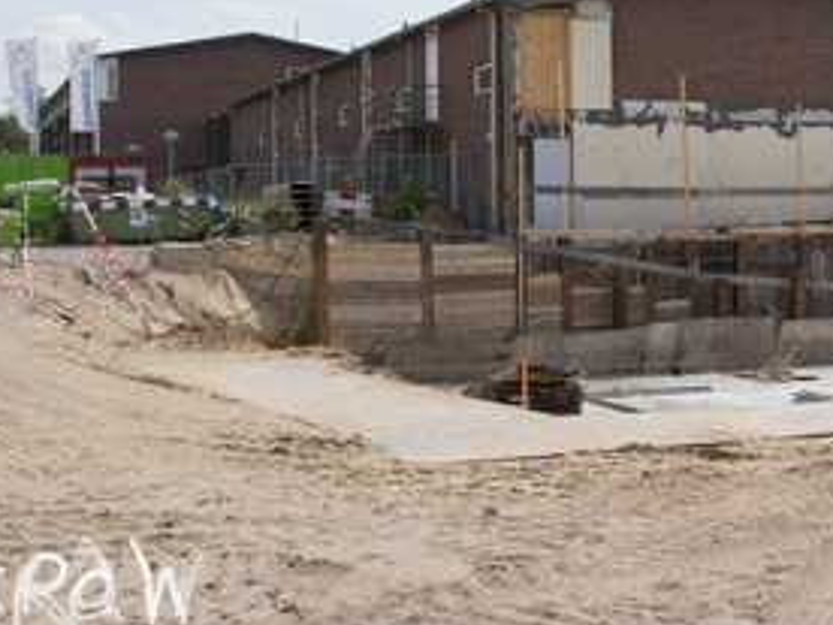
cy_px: 155
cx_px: 595
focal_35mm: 68
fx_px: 1636
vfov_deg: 21.4
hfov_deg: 28.3
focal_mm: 26
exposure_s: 1/200
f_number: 9
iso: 100
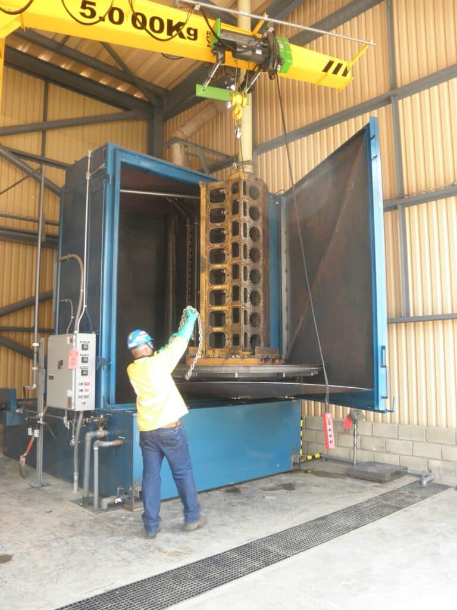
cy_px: 305
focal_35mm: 28
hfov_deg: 49.7
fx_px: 493
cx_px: 228
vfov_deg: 63.4
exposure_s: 1/40
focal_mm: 5
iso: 64
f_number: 3
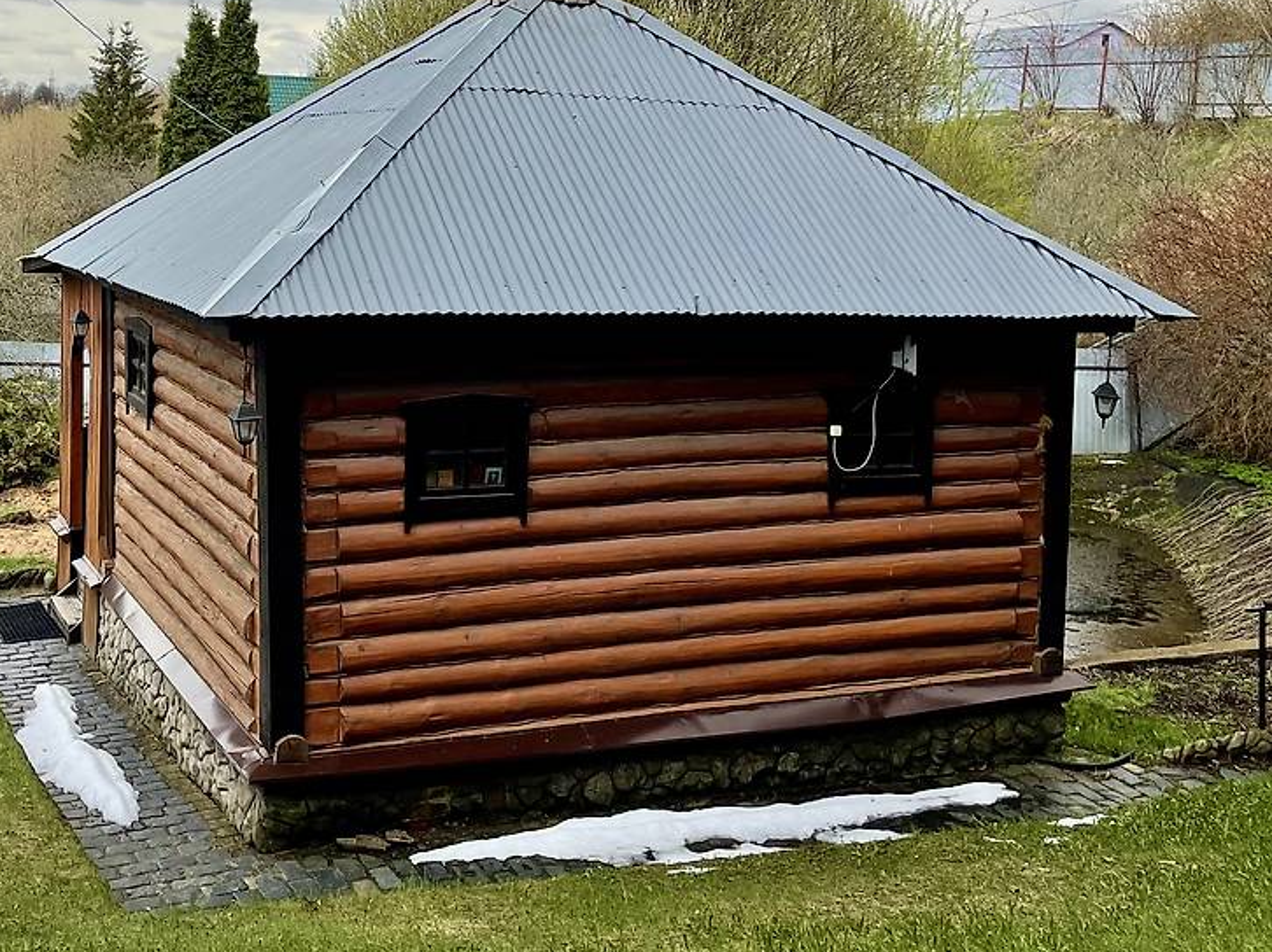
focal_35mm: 43
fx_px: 1580
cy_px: 229
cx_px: 308
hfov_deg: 42.4
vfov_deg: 32.9
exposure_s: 1/1114
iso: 32
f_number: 1.6
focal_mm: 4.2
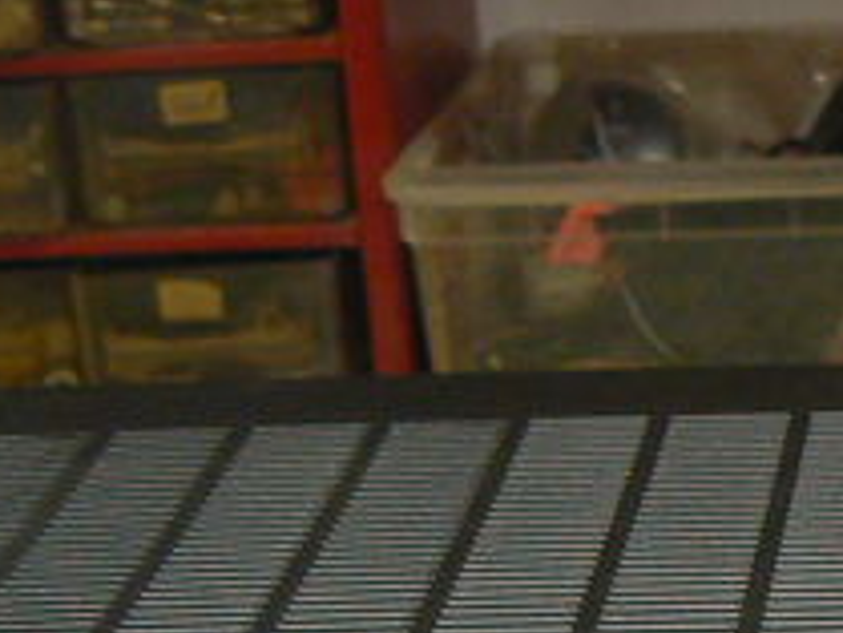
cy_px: 1496
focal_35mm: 172
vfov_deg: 8.0
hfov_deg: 11.4
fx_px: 4191
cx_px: 770
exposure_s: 1/30
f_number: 2.8
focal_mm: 6
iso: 160
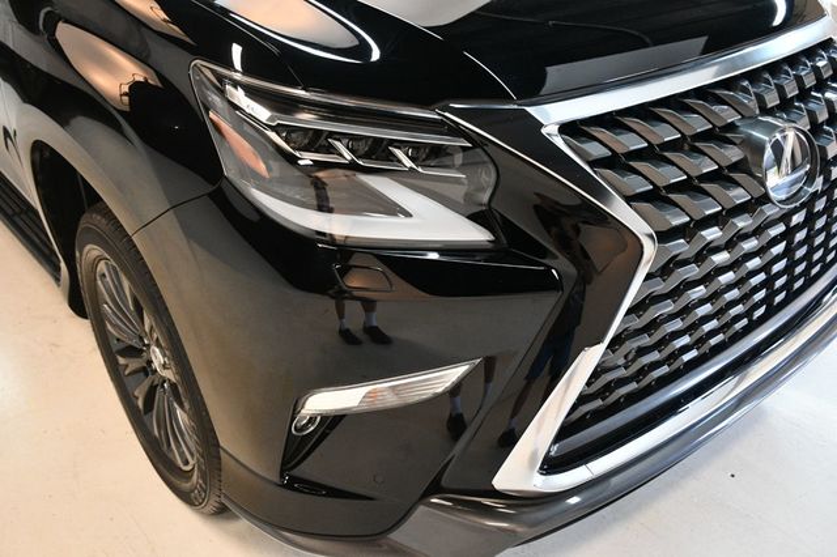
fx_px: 767
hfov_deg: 57.2
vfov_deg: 39.9
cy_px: 278
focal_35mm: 33
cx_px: 418
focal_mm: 22
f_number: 3.5
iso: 2000
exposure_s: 1/125
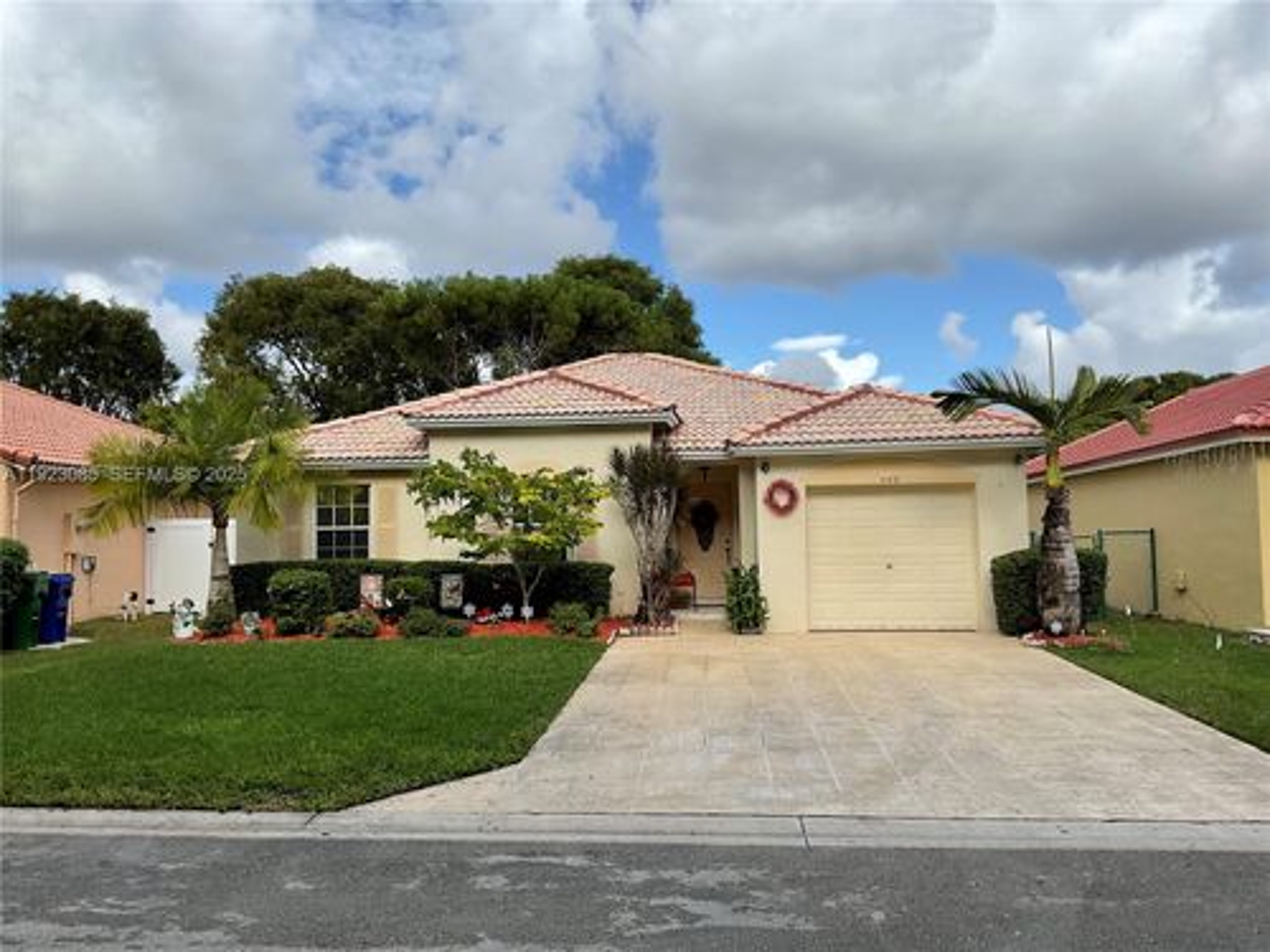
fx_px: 1064
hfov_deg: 61.7
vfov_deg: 48.2
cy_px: 476
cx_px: 635
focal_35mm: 29
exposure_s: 1/2141
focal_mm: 3
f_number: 1.8
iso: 16
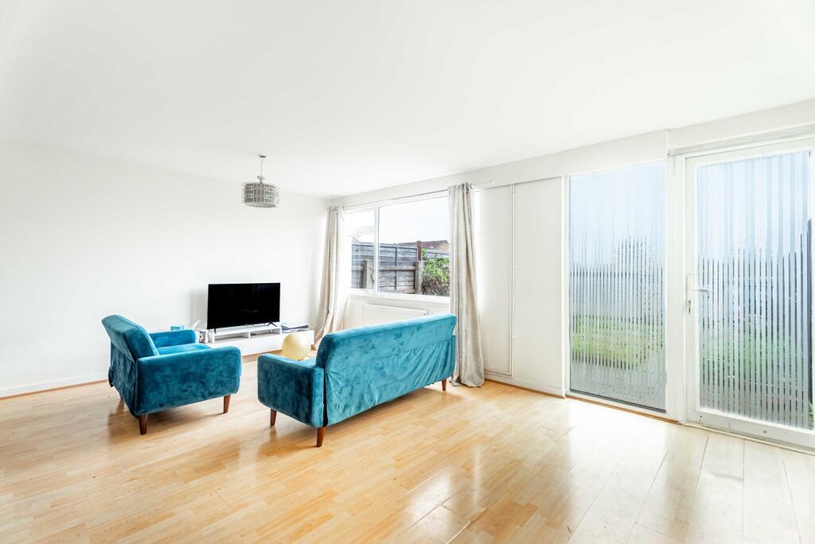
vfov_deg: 73.8
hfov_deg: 96.7
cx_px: 408
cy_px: 272
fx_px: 362
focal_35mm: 16
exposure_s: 1/40
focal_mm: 16
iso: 200
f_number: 8
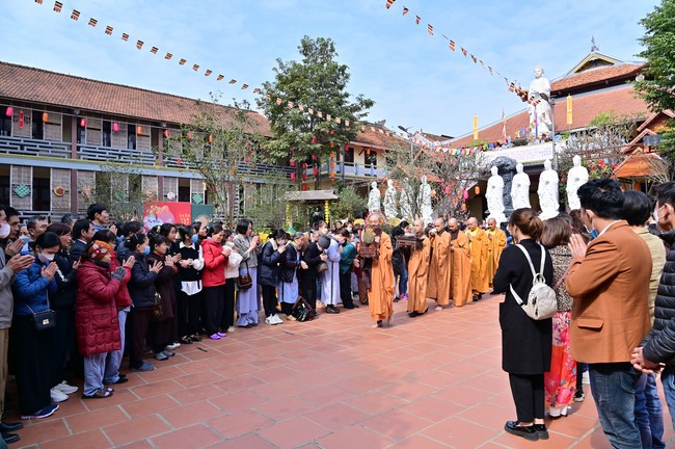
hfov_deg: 73.8
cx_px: 338
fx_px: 450
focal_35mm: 24
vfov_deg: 53.0
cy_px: 224
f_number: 9
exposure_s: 1/200
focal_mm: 24
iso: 125
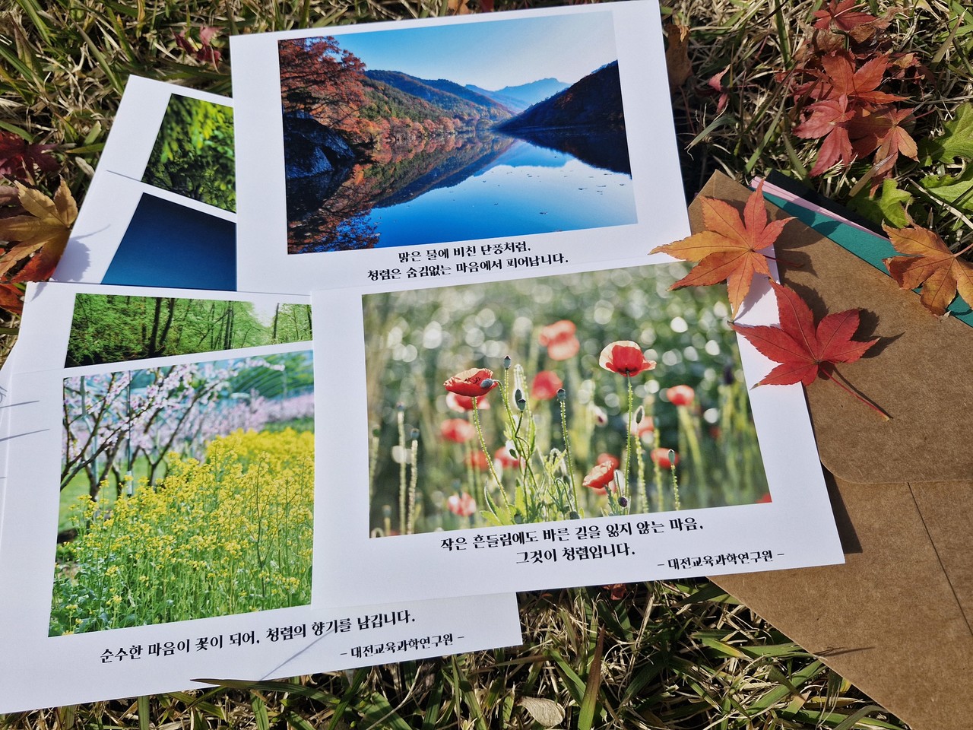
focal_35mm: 23
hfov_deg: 73.9
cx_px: 486
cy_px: 365
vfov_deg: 58.9
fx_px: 646
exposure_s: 1/3352
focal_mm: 5.54
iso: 50
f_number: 1.8
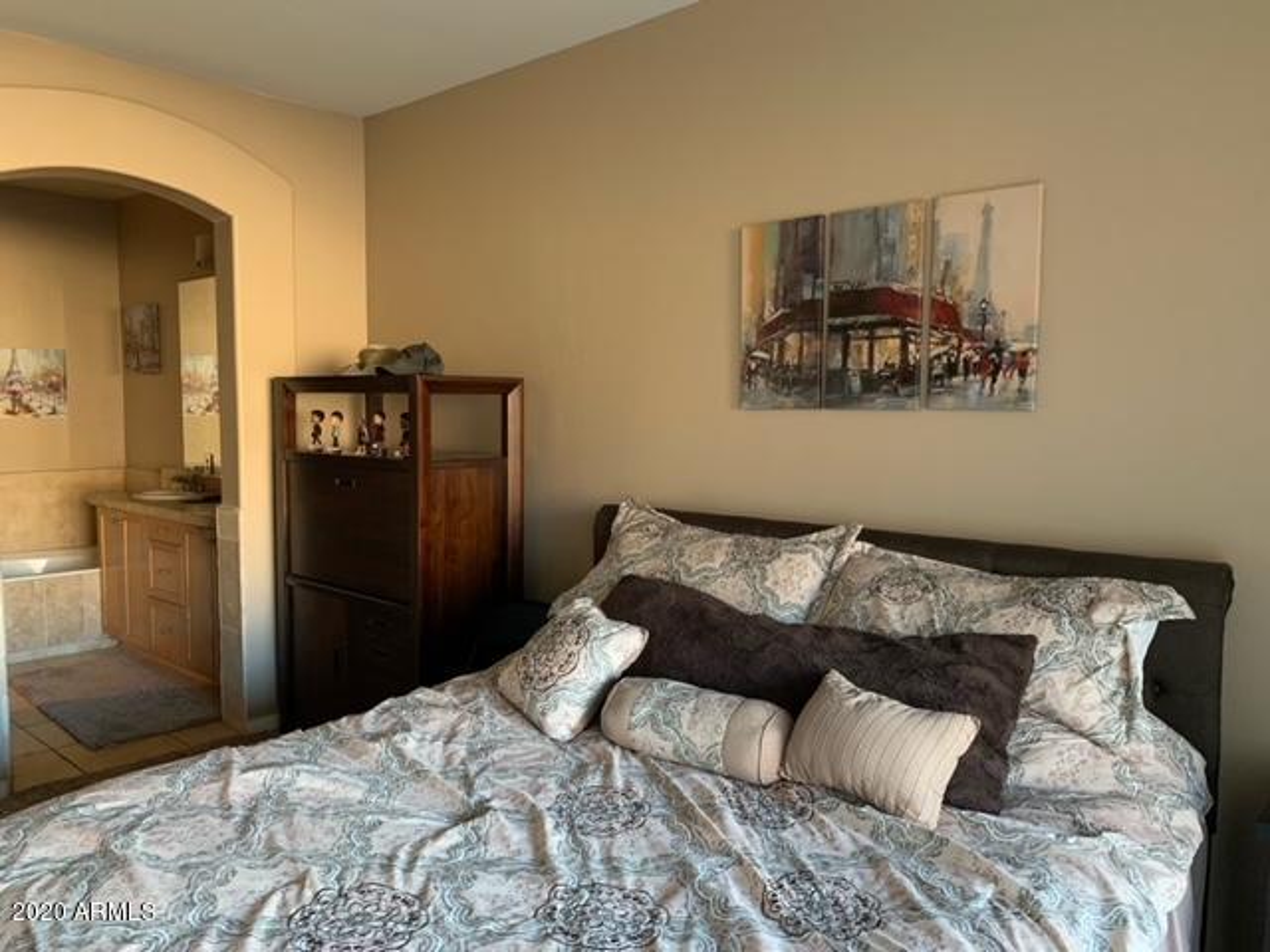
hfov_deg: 67.3
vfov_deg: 53.1
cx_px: 635
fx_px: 954
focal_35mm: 26
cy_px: 476
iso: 400
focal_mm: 4.25
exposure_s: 1/42
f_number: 1.8
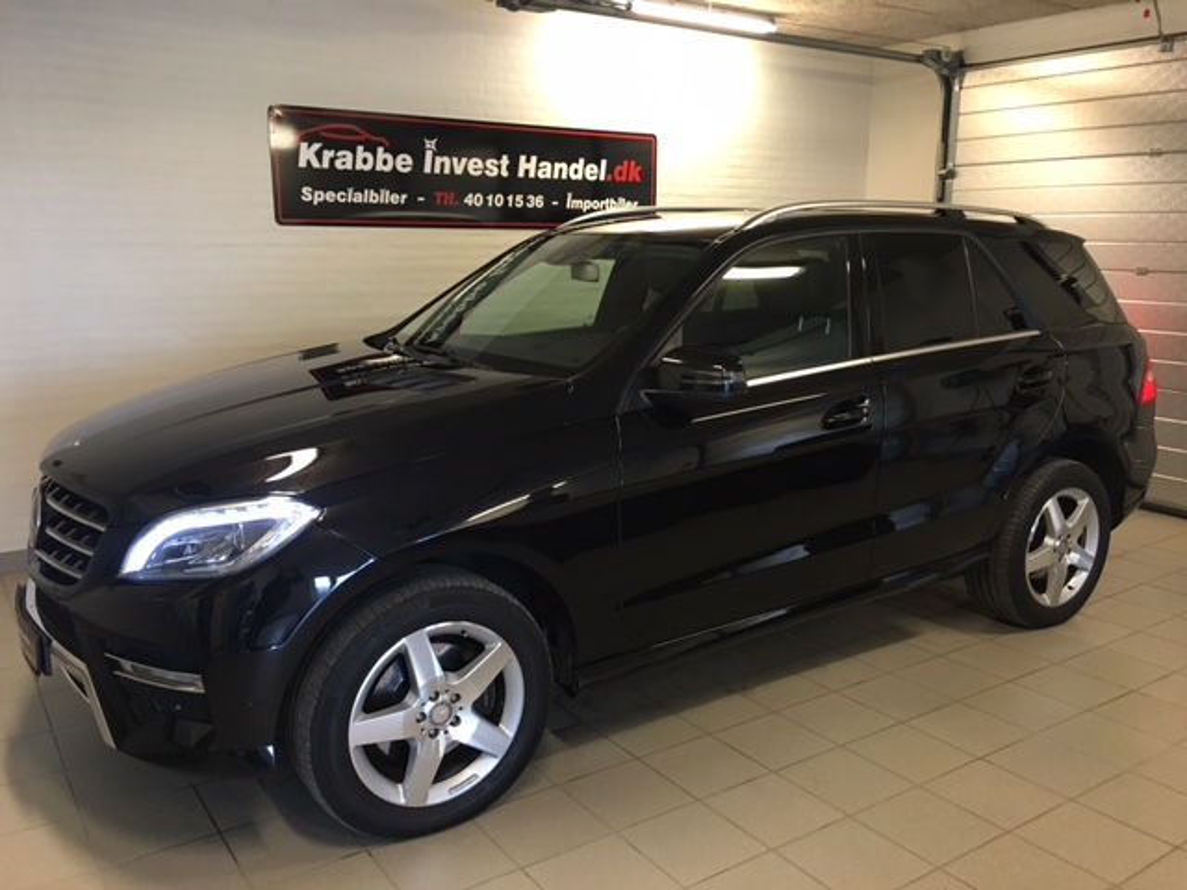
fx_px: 994
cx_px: 594
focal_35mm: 29
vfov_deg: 48.2
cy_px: 445
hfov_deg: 61.7
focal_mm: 4.15
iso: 160
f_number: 2.2
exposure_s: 1/33
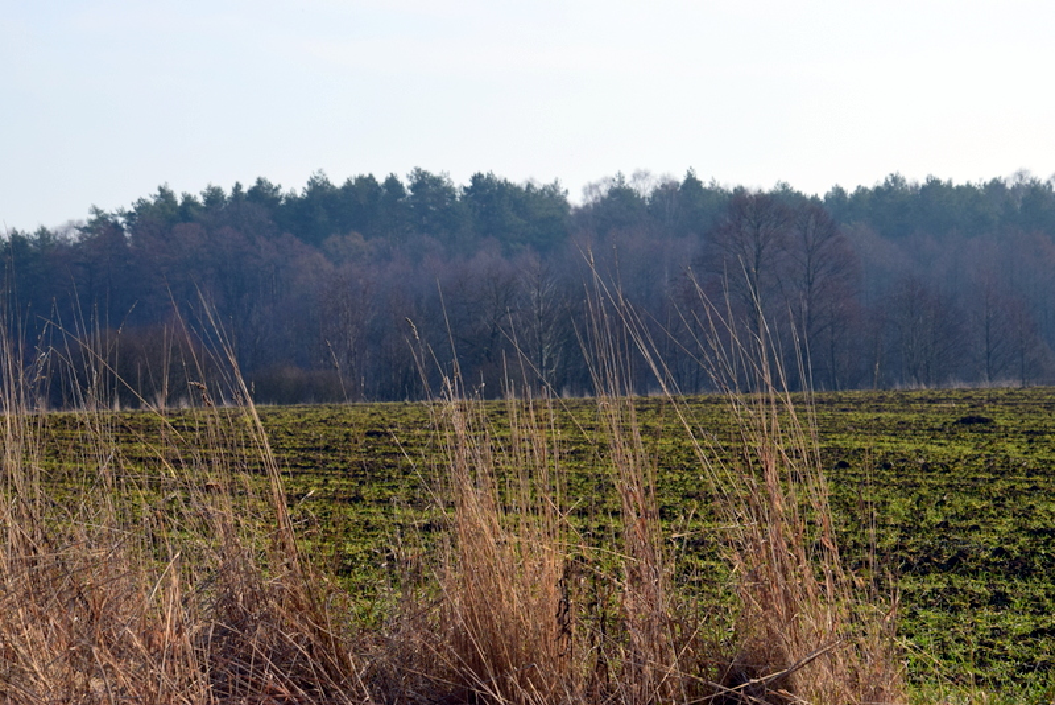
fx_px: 2726
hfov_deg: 21.9
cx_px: 528
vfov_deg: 14.7
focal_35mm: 93
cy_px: 352
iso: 400
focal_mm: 62
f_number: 10
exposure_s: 1/250
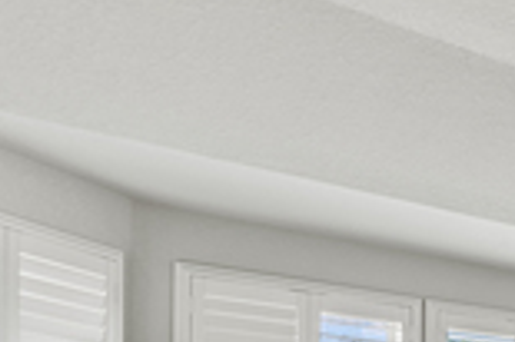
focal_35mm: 58
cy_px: 533
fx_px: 829
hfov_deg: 23.1
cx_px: 874
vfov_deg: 19.8
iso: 400
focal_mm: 14
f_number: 2.8
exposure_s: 1/6
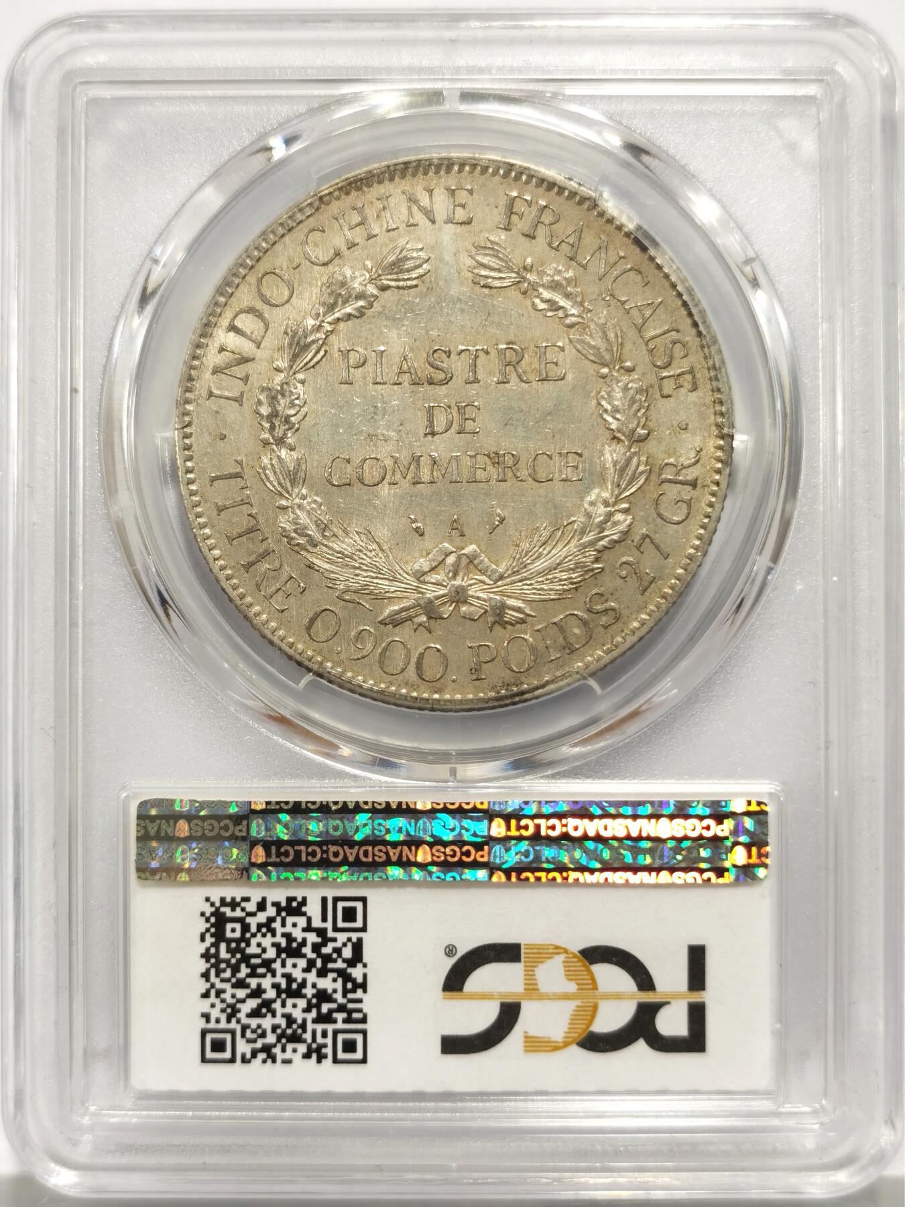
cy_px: 604
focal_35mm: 54
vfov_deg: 35.5
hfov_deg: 27.0
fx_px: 1882
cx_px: 452
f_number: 16
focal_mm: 5.56
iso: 100
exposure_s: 1/100
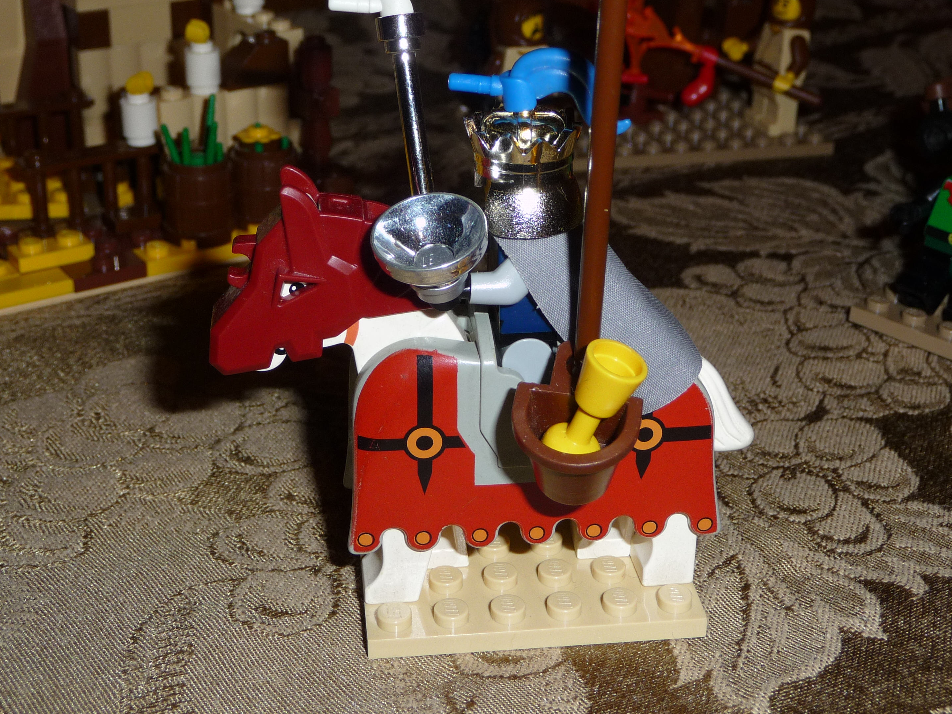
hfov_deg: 35.5
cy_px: 290
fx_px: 1485
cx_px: 485
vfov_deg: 27.0
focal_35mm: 54
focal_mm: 7.6
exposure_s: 1/30
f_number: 4.1
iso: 100
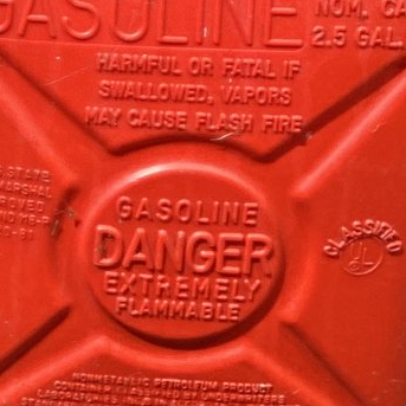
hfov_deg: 13.8
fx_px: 1606
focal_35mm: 121
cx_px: -139
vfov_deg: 14.1
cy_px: -30
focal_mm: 3.3
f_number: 2.4
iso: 25
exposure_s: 1/791
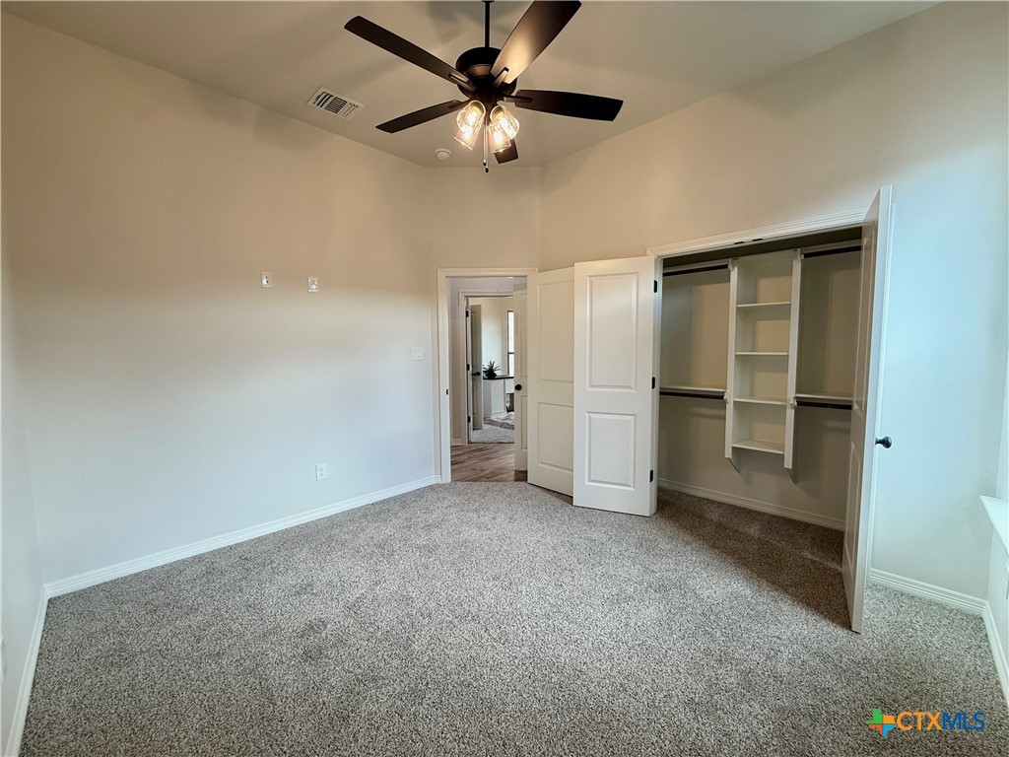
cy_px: 378
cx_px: 504
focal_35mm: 14
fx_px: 408
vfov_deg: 85.7
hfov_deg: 102.1
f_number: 2.2
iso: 125
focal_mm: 2.22
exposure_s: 1/120
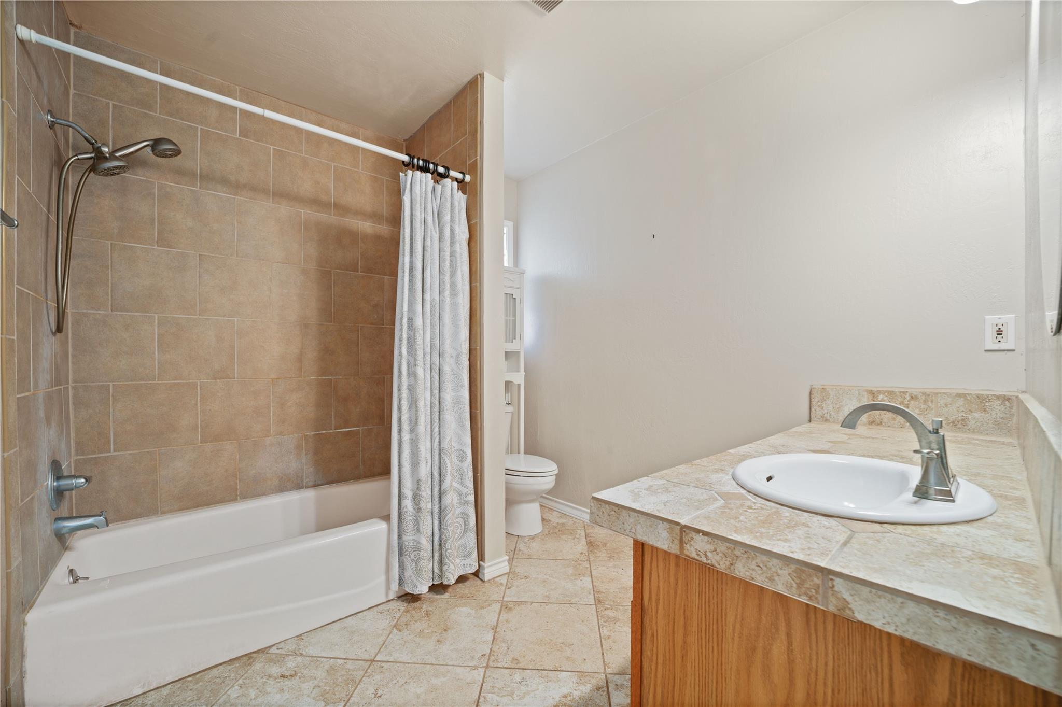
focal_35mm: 14
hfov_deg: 104.3
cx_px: 531
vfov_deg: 81.2
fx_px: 413
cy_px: 354
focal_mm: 14
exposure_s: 1.5
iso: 100
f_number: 8
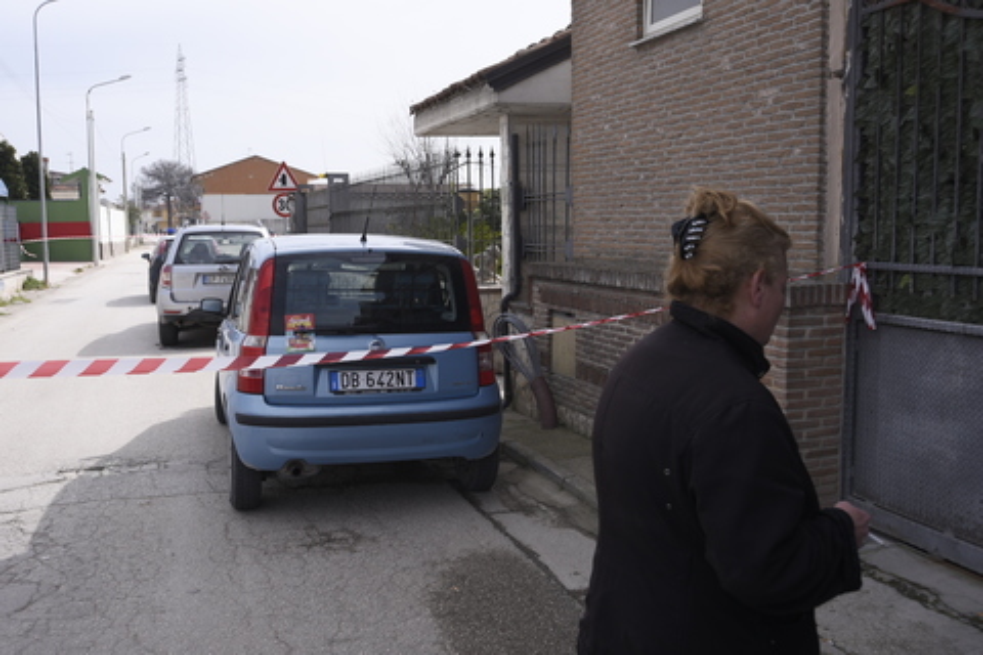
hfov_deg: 54.4
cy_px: 328
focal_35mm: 35
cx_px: 492
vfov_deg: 37.9
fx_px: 956
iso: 100
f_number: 5.6
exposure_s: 1/320
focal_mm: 35
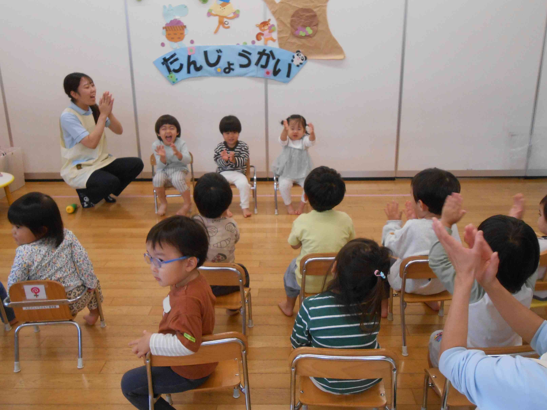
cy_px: 205
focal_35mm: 34
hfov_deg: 54.0
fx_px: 537
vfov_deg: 41.8
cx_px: 274
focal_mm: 6
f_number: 3.9
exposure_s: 1/125
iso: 400
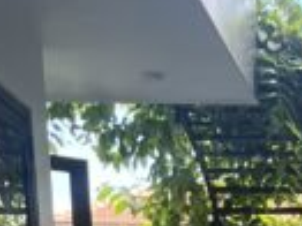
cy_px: 985
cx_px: 484
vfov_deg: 5.9
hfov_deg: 9.4
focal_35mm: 204
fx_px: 1778
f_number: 1.6
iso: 40
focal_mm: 5.1
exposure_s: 1/284
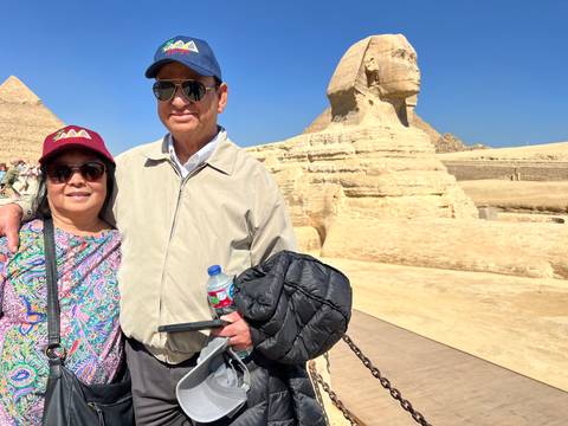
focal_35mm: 26
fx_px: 427
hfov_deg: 67.3
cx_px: 284
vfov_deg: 53.1
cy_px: 213
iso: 50
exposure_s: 1/5882
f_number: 1.5
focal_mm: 5.7
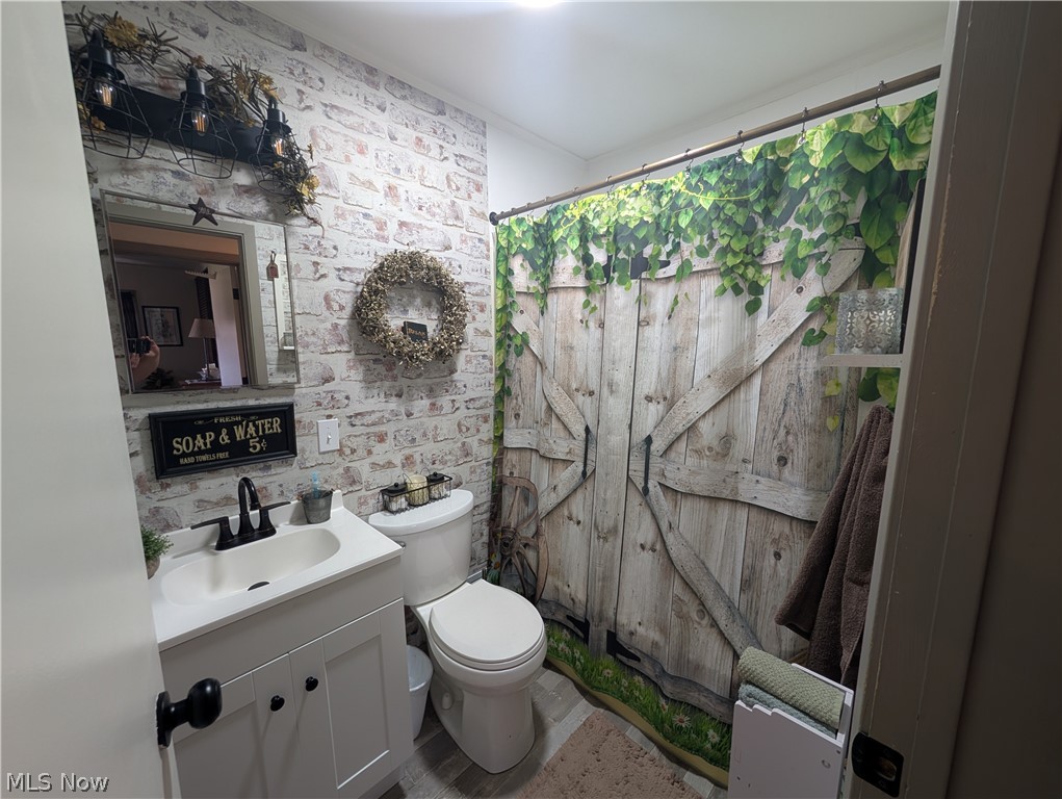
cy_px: 400
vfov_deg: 94.6
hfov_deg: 110.5
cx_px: 531
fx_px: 369
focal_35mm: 12
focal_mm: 2.02
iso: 62
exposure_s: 1/23.8
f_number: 1.7
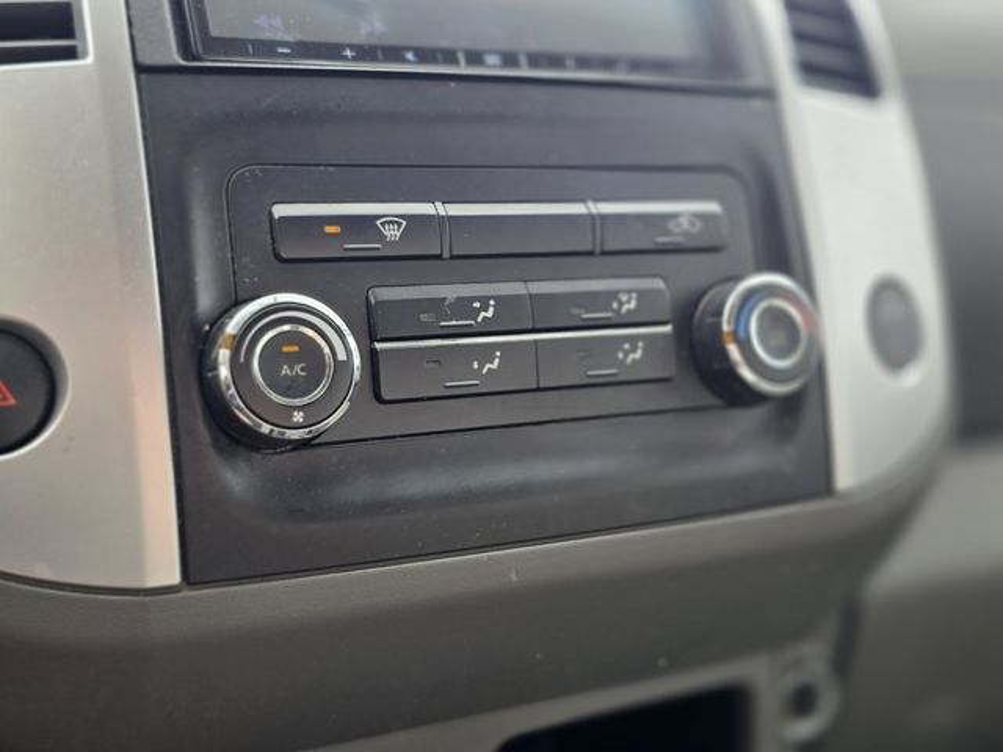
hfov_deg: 44.8
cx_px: 502
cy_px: 376
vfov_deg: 34.3
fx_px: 1217
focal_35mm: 42
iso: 40
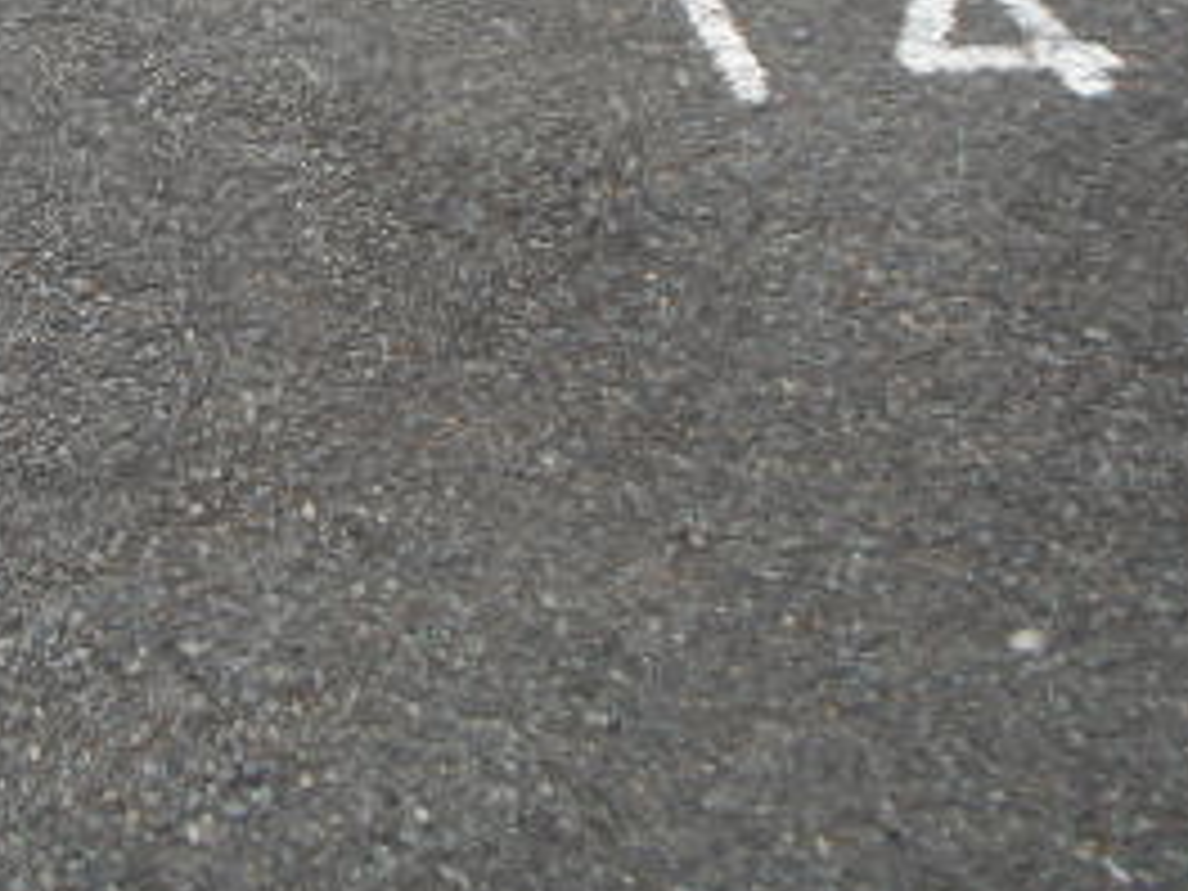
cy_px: -162
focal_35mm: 63
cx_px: -40
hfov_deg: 28.5
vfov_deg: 21.7
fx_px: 2162
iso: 80
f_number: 3.2
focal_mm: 4.6
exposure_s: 1/320
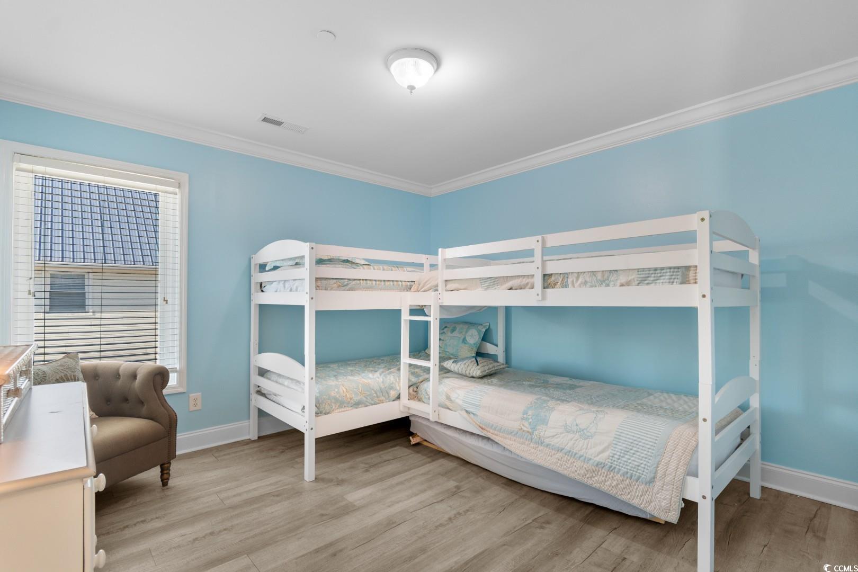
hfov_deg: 96.7
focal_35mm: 16
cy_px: 286
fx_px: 381
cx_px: 429
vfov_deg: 73.7
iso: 100
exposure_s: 1/20
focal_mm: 11
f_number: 4.8
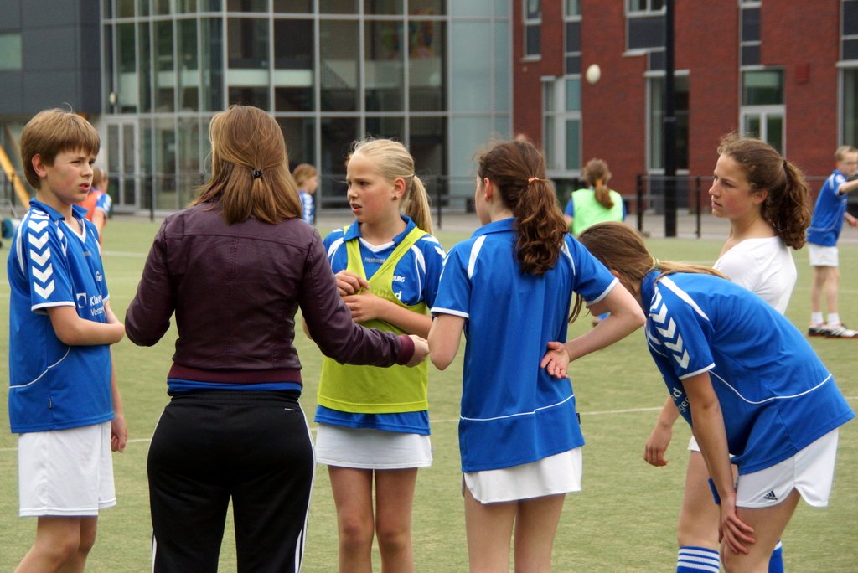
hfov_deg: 18.2
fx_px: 2683
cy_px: 286
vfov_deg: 12.2
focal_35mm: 112
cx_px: 429
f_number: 5.6
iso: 640
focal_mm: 75
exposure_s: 1/640
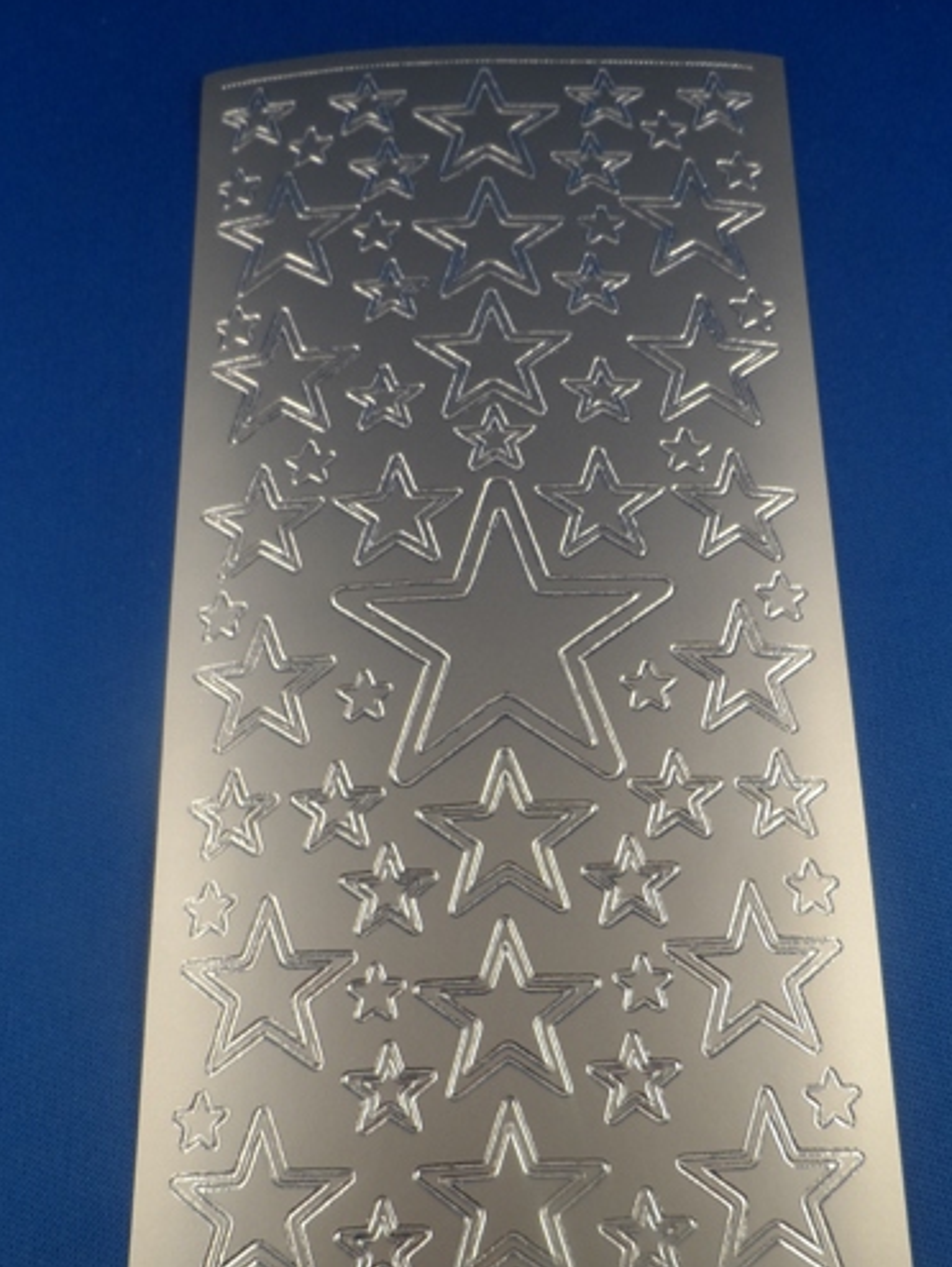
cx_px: 548
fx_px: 1135
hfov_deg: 45.4
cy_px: 806
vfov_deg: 57.5
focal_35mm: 31
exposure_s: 1/125
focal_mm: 4
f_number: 3.2
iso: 100
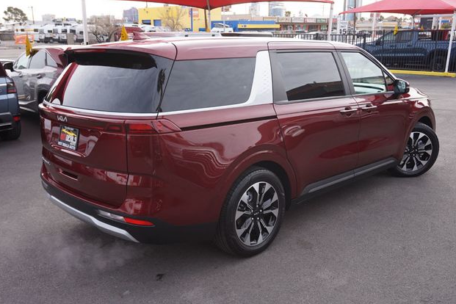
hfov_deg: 55.8
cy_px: 156
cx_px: 227
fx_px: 431
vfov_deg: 38.9
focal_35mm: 34
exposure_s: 1/80
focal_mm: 22
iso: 100
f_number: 6.3
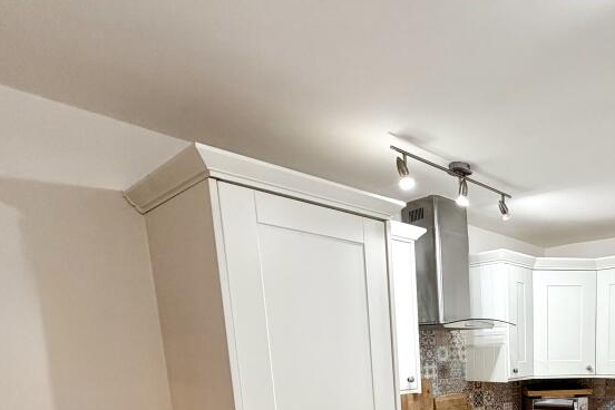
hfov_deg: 59.2
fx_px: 461
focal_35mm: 27
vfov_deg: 41.0
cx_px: 533
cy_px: 422
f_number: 2.2
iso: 250
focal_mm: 2.22
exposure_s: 1/121
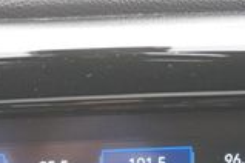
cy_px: 320
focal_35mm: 145
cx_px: 89
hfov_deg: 14.1
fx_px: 987
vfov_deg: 8.9
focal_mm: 24
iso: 320
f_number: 4.5
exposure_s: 1/60
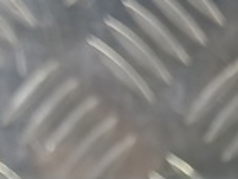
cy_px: 621
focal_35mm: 167
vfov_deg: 7.3
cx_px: 336
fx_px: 1149
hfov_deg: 11.4
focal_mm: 4.11
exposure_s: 1/50
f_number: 1.6
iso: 171
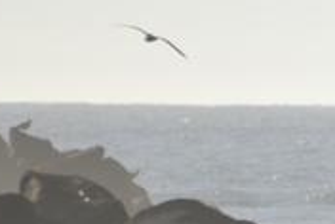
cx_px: 855
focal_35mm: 2177
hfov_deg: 0.9
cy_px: 285
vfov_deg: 0.6
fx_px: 20292
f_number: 6.3
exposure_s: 1/640
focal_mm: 300
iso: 100
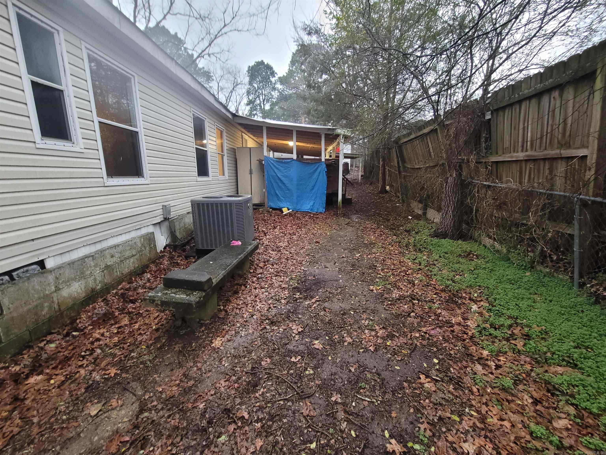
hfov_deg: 106.2
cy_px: 228
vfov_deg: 89.9
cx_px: 303
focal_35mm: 13
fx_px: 228
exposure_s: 1/24
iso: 640
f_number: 2.2
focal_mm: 2.2
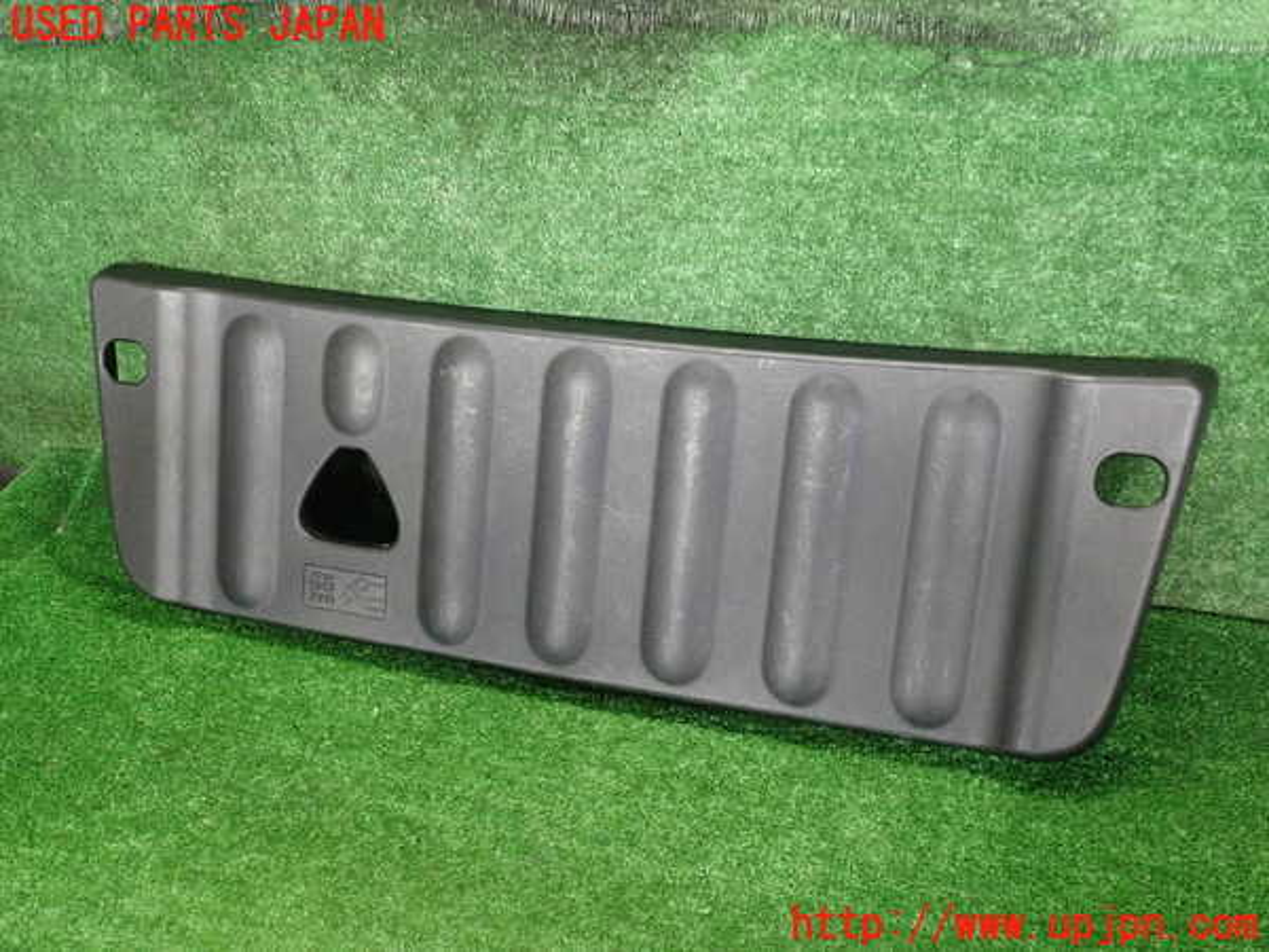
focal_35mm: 30
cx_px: 634
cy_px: 476
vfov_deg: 46.8
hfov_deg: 60.0
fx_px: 1100
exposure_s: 1/30
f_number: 2.3
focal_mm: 5.4
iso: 400
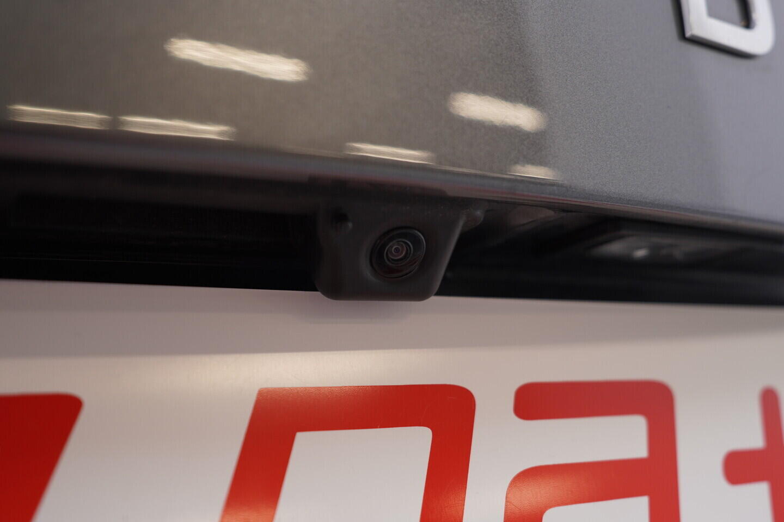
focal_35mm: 36
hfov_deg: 53.1
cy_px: 261
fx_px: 784
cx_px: 392
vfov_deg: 36.9
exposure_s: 1/50
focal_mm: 24
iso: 125
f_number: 3.2
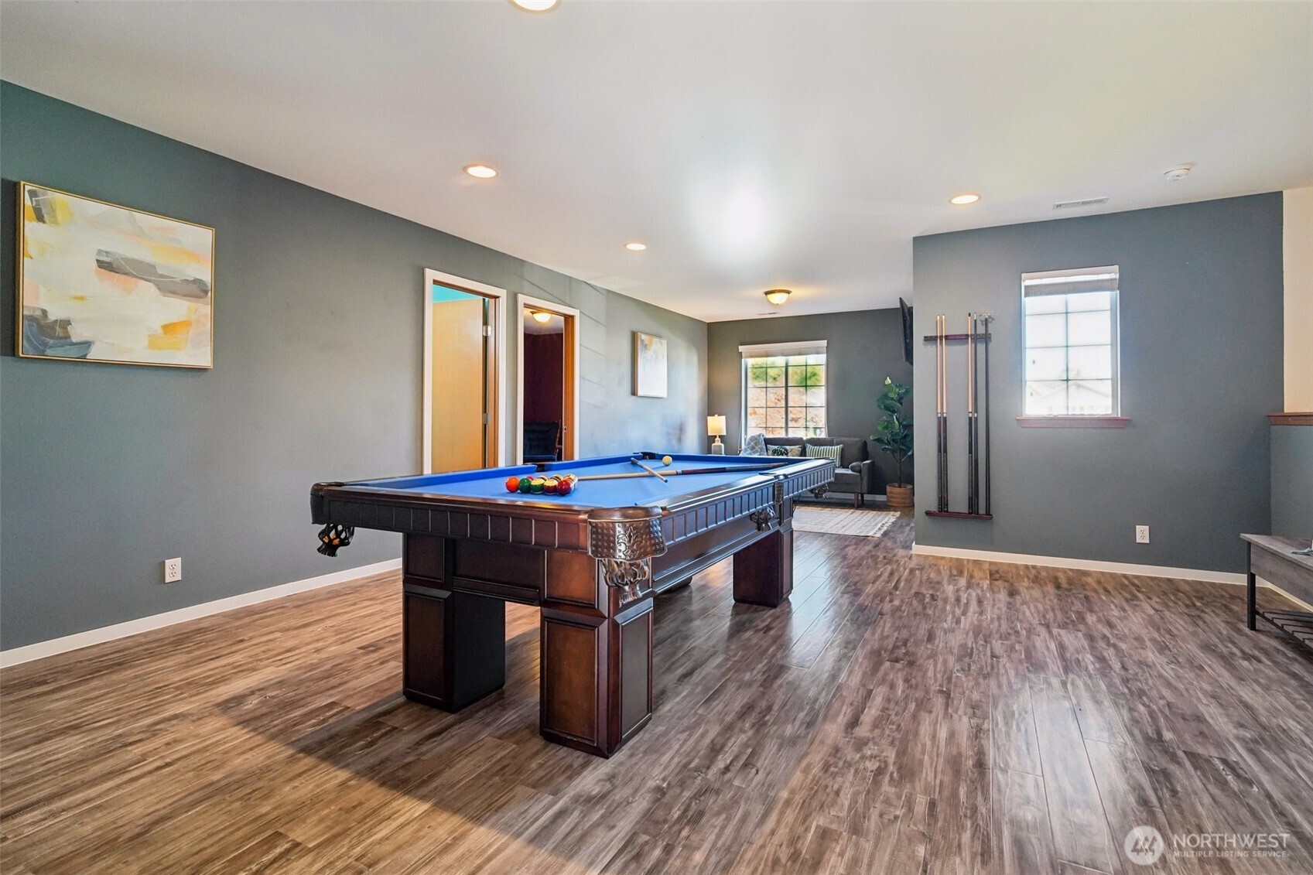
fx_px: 583
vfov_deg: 73.7
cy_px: 438
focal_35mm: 16
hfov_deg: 96.7
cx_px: 656
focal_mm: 16
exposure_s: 1/20
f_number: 8
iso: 1600
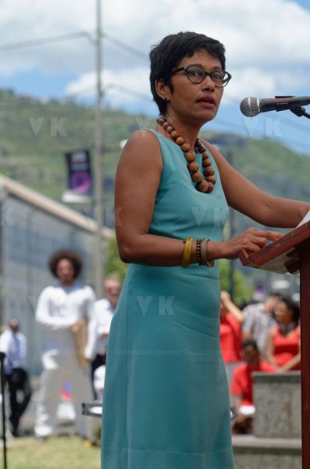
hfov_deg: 9.9
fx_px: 1792
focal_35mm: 138
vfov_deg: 14.9
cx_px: 155
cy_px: 234
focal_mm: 92
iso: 100
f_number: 4.5
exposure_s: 1/800
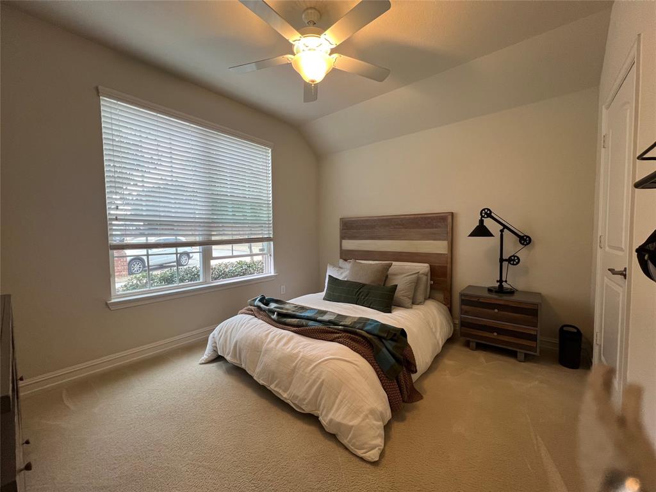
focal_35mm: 13
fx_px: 246
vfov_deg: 89.9
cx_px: 328
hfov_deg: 106.2
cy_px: 246
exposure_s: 1/120
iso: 200
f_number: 1.8
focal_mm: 1.57
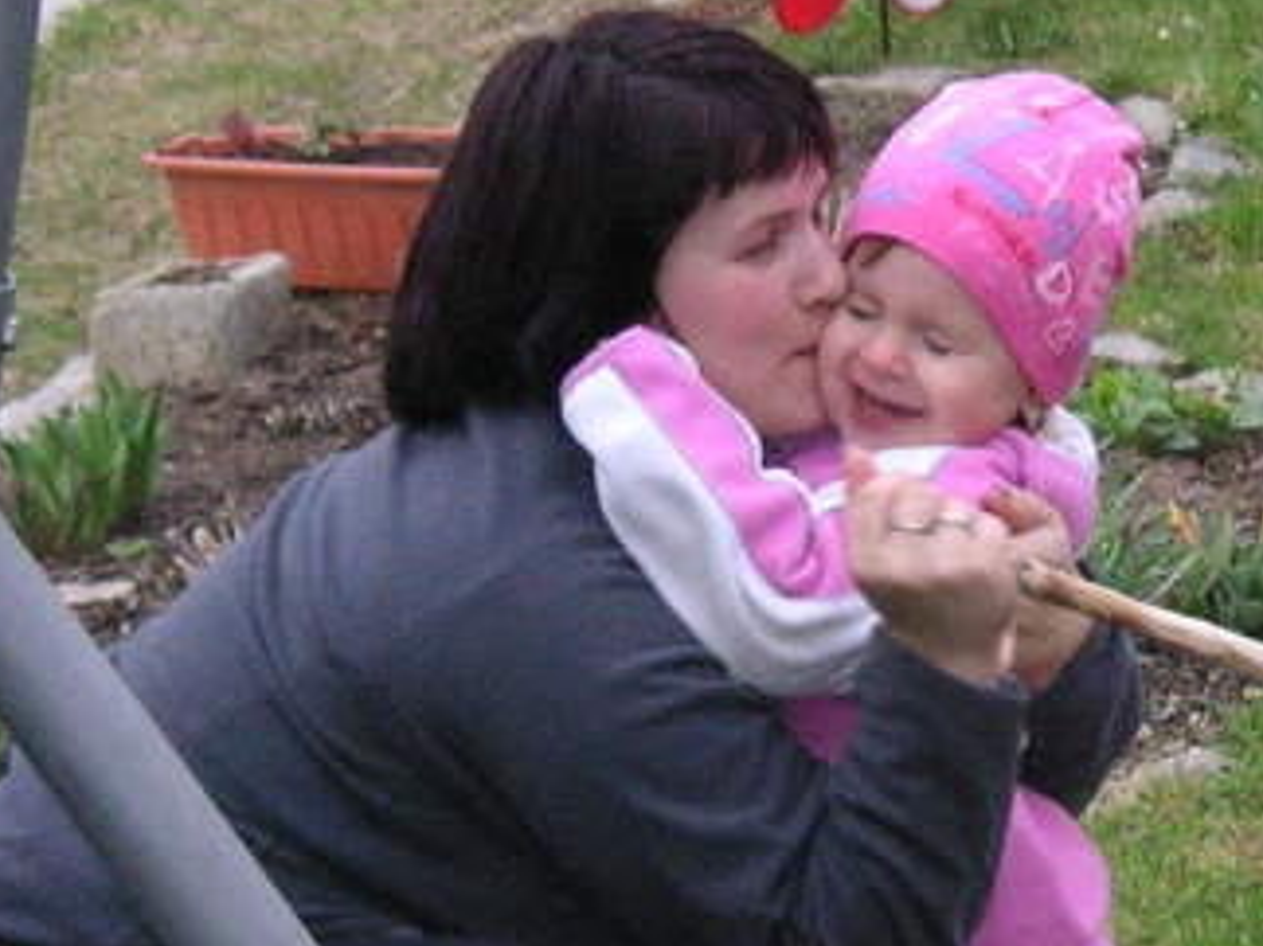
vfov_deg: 6.5
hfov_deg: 8.7
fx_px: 8316
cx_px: 829
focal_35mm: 228
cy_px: 403
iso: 160
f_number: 4.8
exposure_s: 1/180
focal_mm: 15.2
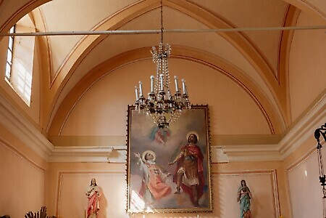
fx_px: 453
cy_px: 109
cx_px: 163
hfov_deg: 39.6
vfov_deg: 27.0
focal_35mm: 50
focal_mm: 50
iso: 320
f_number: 2.2
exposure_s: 1/125
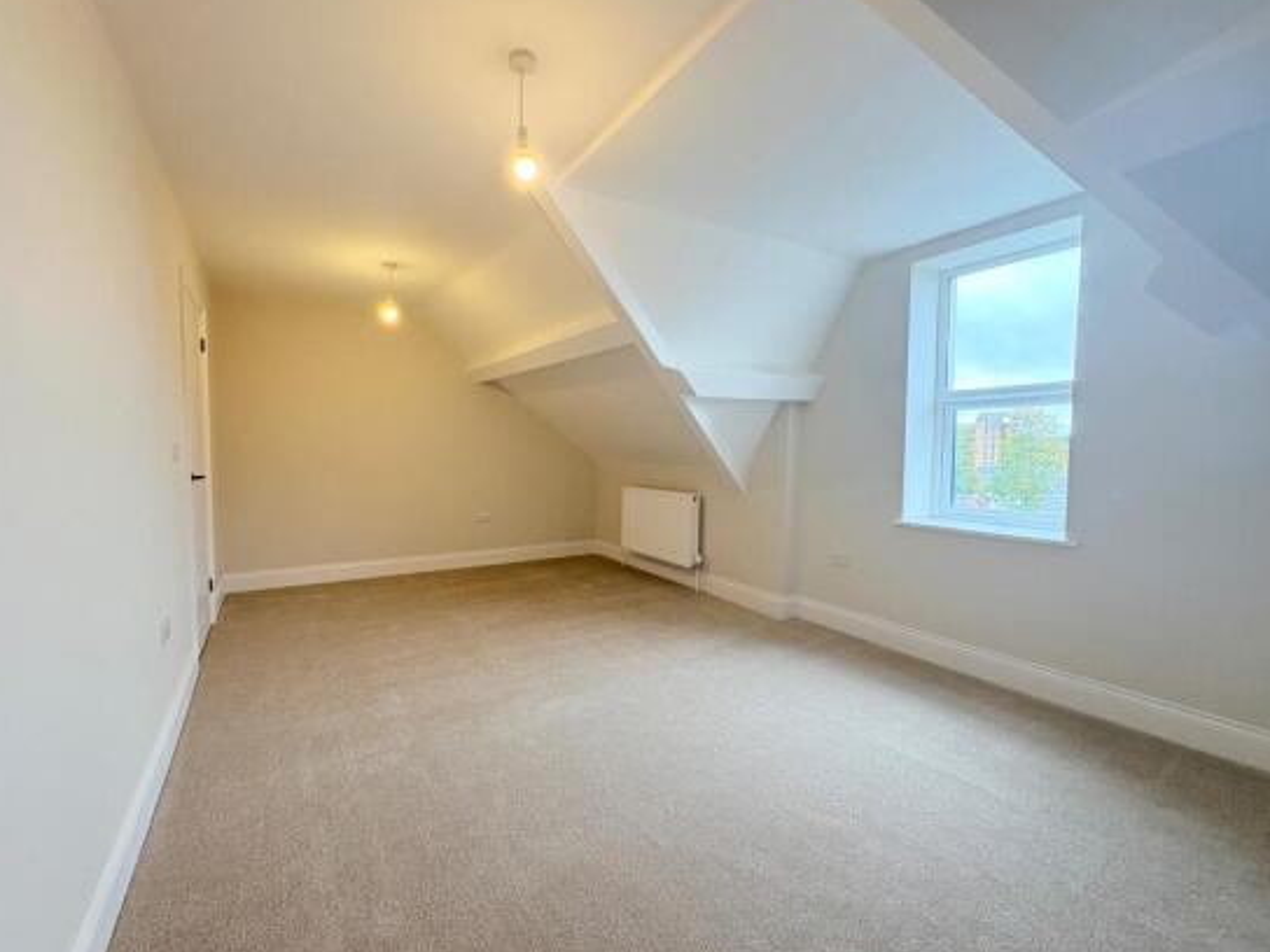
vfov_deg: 81.7
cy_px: 477
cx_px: 592
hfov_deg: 98.0
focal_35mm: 15
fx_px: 550
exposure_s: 1/99
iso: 200
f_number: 2.2
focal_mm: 2.22
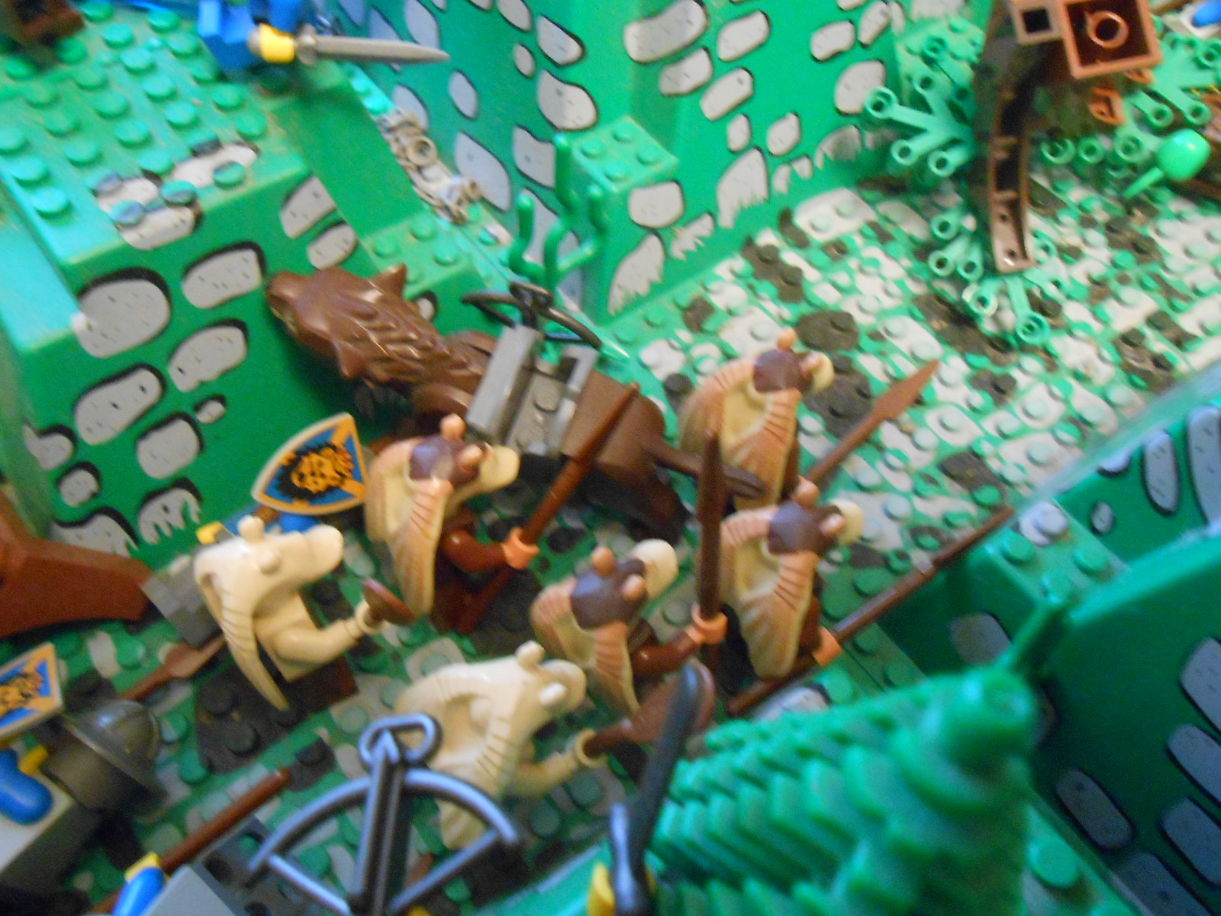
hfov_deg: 60.0
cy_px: 458
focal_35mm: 30
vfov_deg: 46.8
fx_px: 1058
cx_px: 610
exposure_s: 1/1.6
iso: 800
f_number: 3.8
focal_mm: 5.3
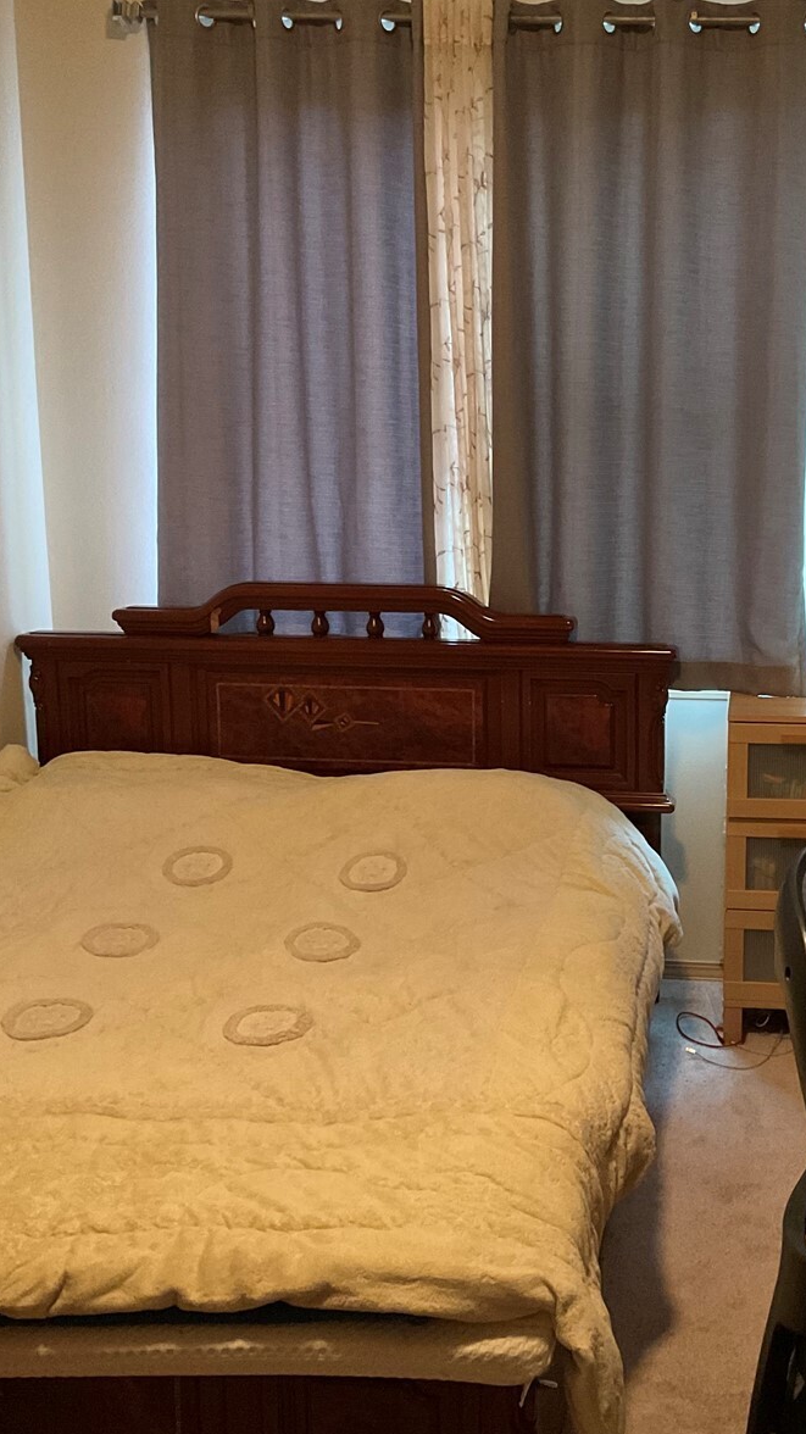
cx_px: 599
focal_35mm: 43
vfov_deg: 47.4
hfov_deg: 27.3
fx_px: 1635
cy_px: 711
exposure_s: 1/30
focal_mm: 3
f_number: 1.8
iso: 400
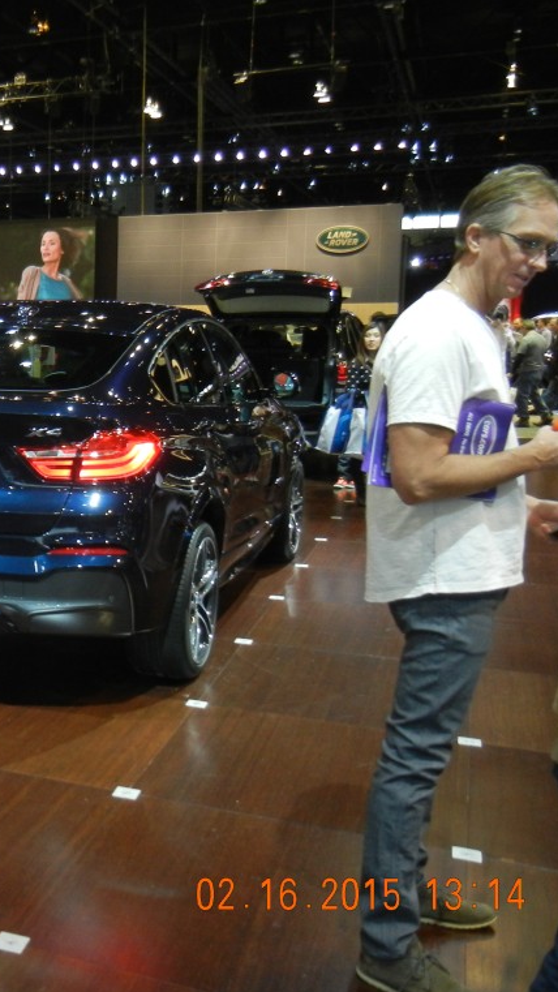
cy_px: 498
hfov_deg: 25.1
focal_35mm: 44
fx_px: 1157
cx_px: -61
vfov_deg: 46.4
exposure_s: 1/52.7
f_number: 3.5
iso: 400
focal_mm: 5.4
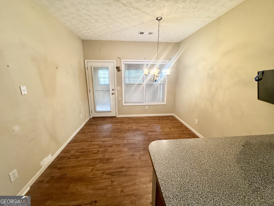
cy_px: 103
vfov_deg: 85.7
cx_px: 137
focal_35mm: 14
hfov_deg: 102.1
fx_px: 111
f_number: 2.2
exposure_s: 1/60
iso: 400
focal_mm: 2.22
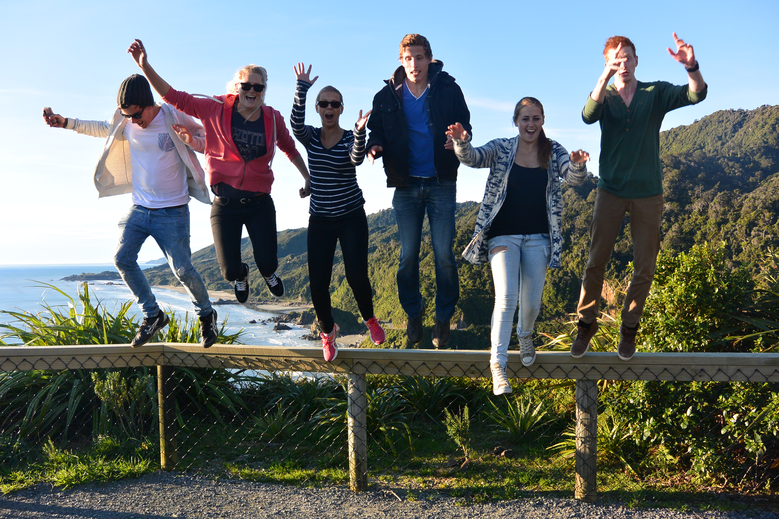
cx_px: 390
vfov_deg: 45.0
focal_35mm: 29
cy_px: 260
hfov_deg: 63.7
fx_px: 627
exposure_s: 1/400
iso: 160
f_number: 4.5
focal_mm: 11
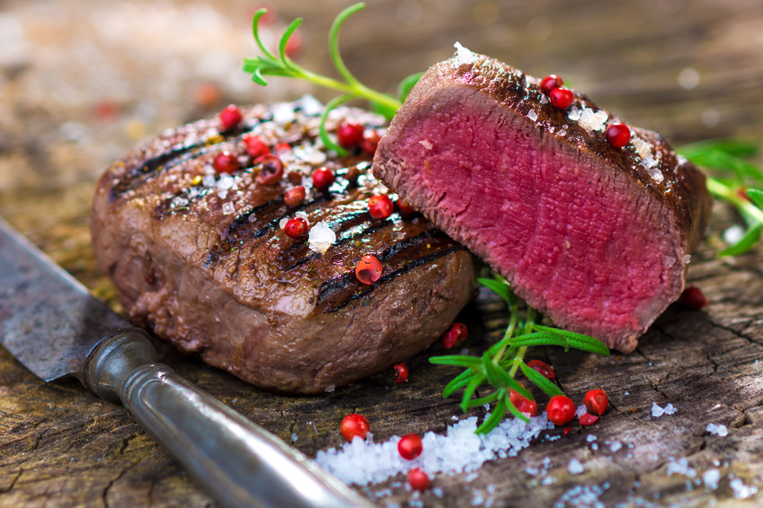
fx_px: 3179
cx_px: 382
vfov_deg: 9.1
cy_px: 254
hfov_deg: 13.7
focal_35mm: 150
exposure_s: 1/100
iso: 100
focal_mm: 100
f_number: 3.5
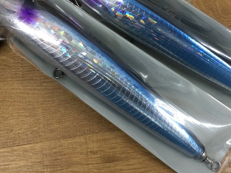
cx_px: 127
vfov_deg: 31.9
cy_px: 53
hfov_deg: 42.0
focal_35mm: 45
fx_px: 300
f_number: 2.4
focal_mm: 3.3
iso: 40
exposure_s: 1/30
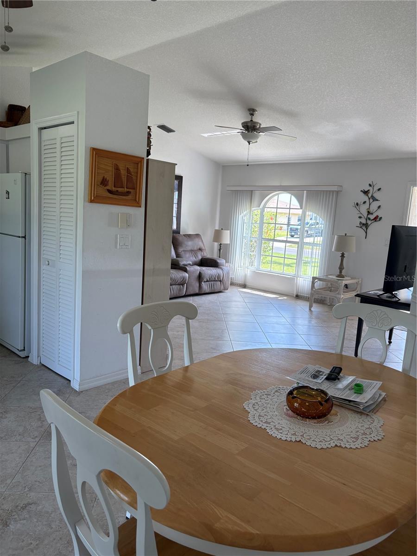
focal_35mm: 26
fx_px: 418
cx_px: 208
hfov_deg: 53.1
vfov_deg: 67.3
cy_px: 278
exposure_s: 1/239
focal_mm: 5.96
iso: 64
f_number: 1.6
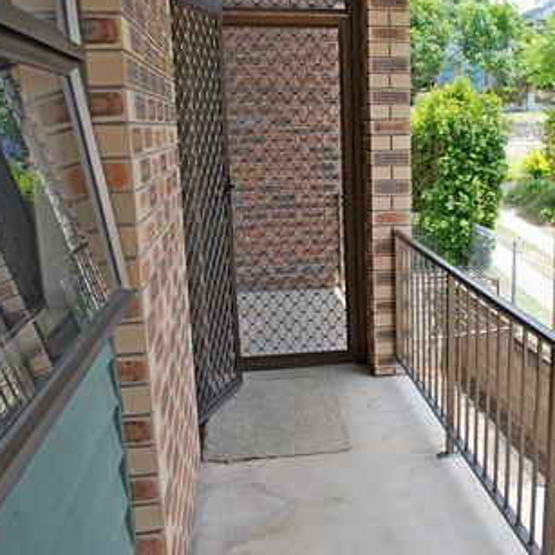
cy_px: 274
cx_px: 401
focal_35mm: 39
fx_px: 707
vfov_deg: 42.8
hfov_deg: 41.8
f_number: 5.6
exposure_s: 1/125
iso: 100
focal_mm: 20
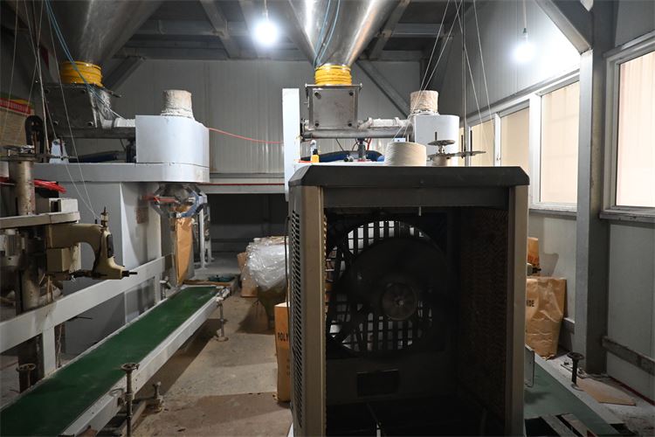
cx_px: 328
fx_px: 437
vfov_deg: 53.1
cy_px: 218
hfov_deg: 73.7
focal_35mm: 24
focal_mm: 16
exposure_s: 1/80
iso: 3200
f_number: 3.5
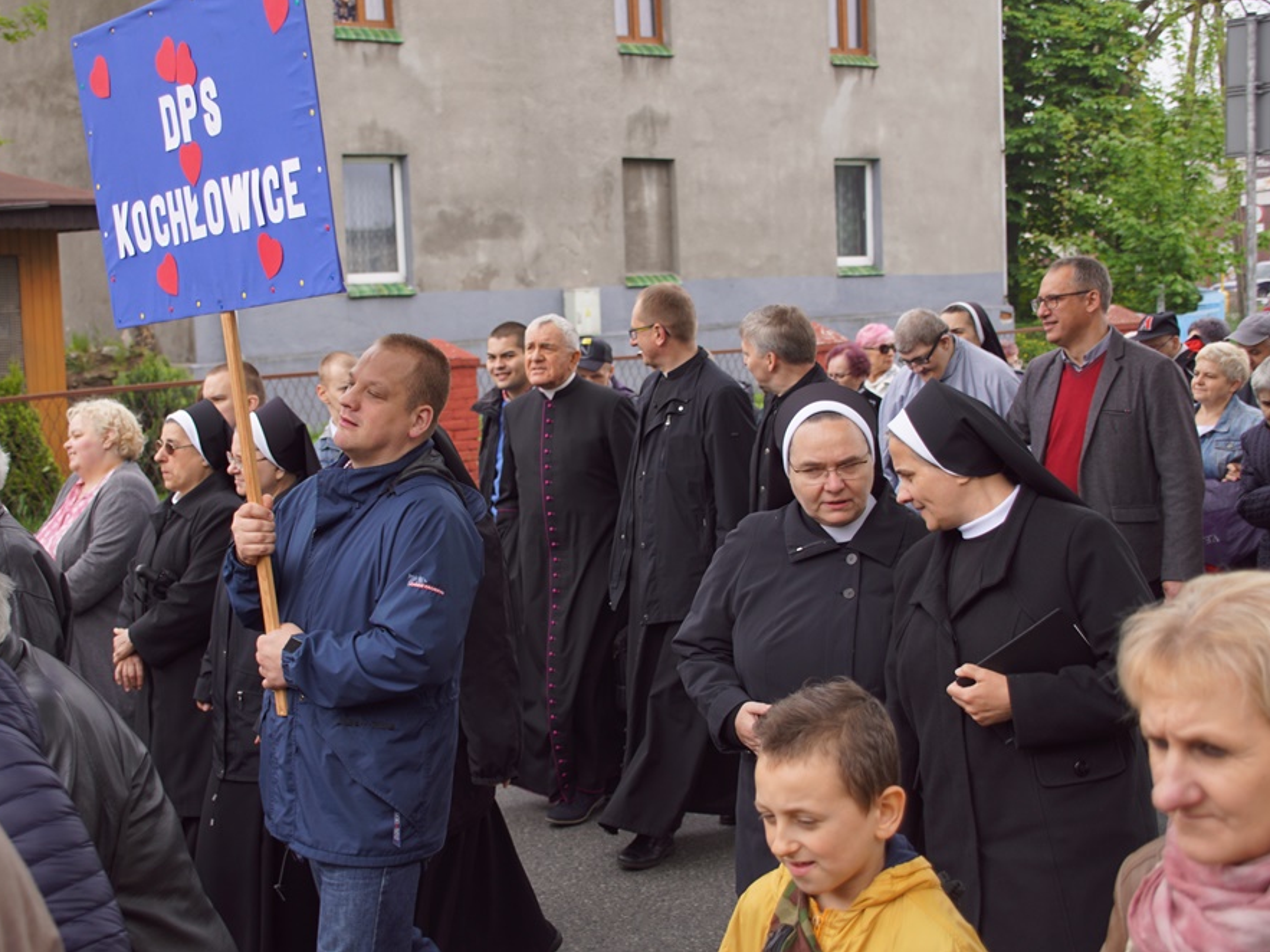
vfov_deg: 29.7
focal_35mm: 49
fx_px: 1797
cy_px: 474
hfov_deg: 38.9
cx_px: 562
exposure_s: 1/160
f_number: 4.5
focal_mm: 30
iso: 100
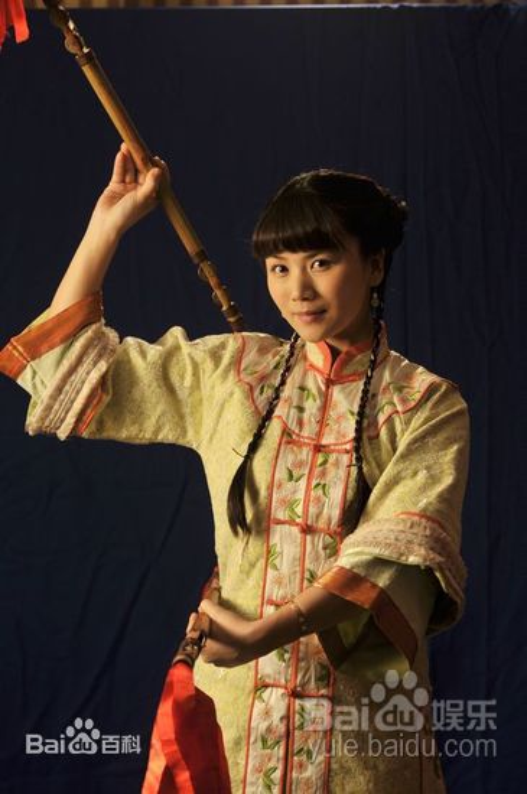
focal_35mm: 120
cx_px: 264
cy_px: 397
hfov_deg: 11.4
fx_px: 2643
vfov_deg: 17.1
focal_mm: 80
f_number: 2.8
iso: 200
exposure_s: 1/60
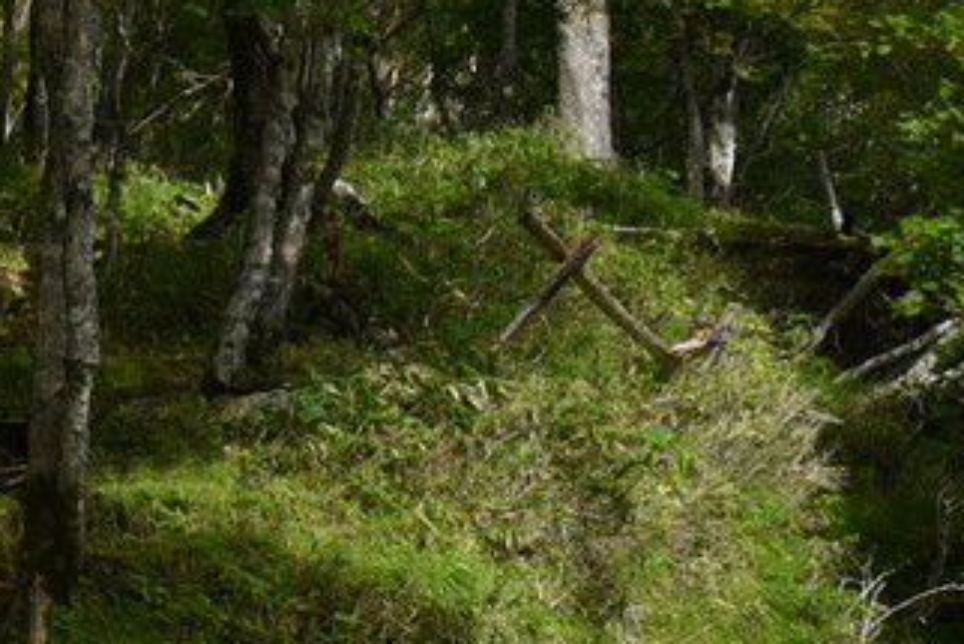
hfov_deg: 13.6
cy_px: 932
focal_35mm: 143
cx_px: -406
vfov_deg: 9.4
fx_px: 3831
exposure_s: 1/60
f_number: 8
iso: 140
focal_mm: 24
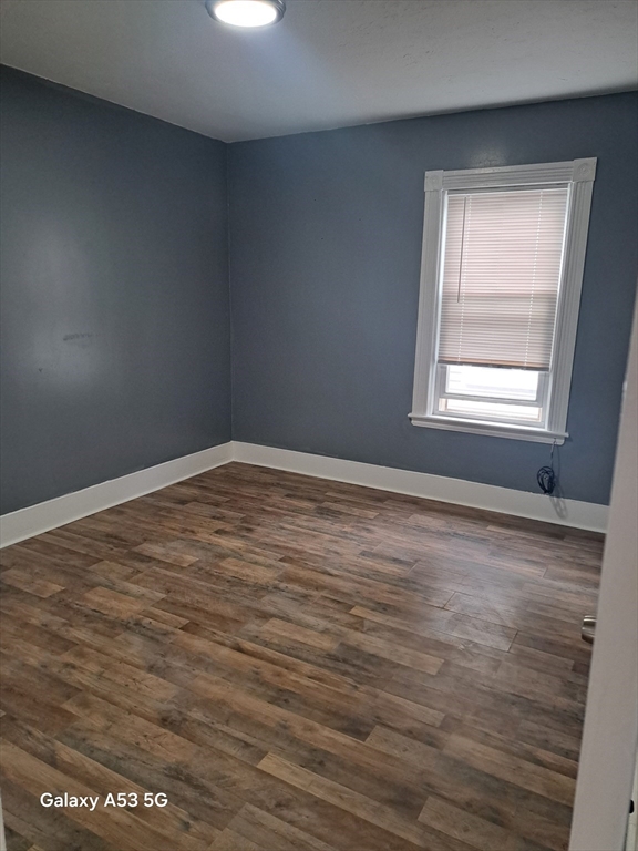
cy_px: 426
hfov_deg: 56.8
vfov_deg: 71.6
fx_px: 590
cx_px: 319
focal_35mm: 24
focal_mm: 5.23
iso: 250
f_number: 1.8
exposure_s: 1/60
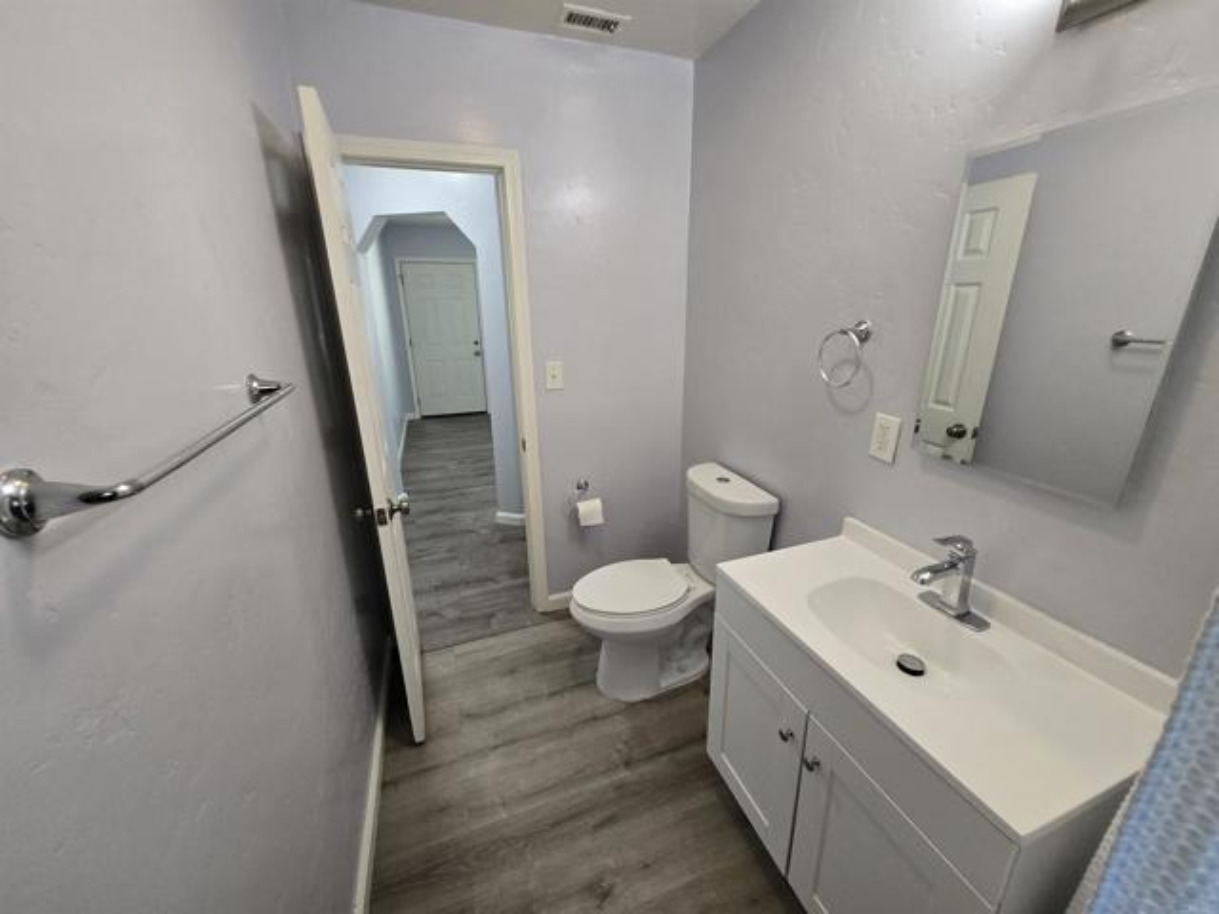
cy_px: 457
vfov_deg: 89.9
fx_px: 458
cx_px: 610
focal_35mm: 13
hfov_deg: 106.2
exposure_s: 1/60
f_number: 2.2
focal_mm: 1.7
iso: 200
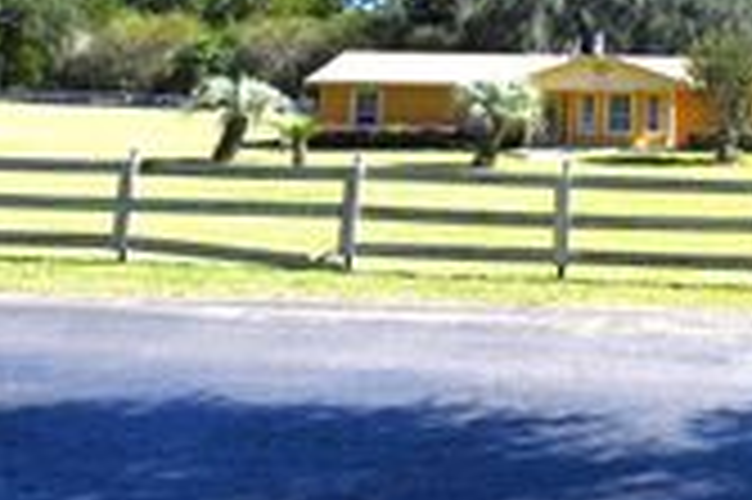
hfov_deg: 37.0
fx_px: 939
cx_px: 820
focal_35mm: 45
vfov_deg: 27.5
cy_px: -34
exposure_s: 1/1600
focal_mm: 10
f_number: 8
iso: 400
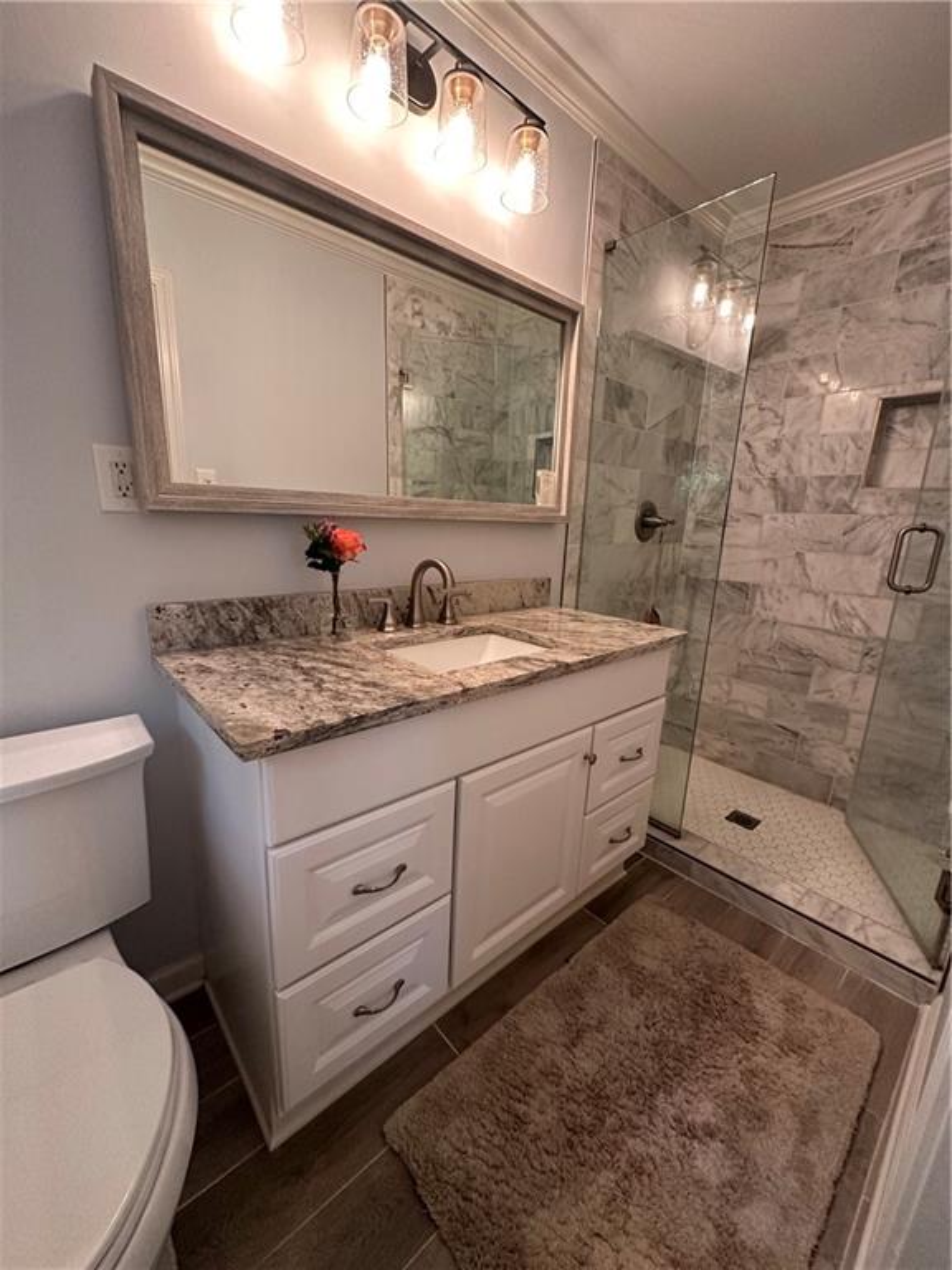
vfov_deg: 102.1
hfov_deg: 85.7
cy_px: 635
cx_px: 476
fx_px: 513
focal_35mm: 14
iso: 400
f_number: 2.2
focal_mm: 2.22
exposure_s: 1/60
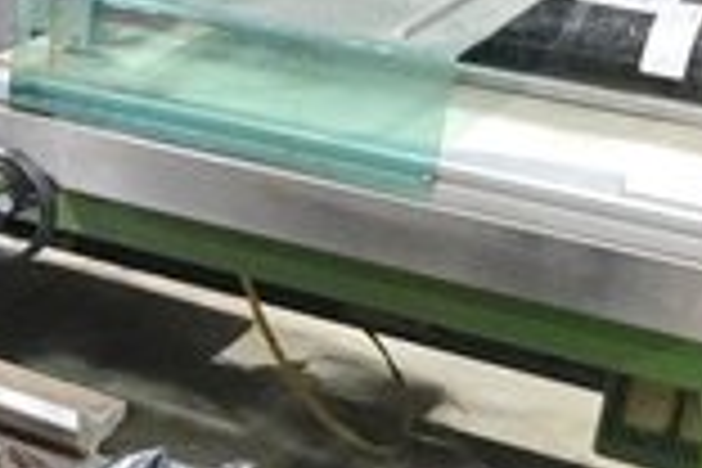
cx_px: -187
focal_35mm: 97
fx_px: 1891
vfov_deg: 14.0
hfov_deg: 19.5
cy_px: 385
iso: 1000
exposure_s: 1/120
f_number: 1.7
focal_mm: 6.3
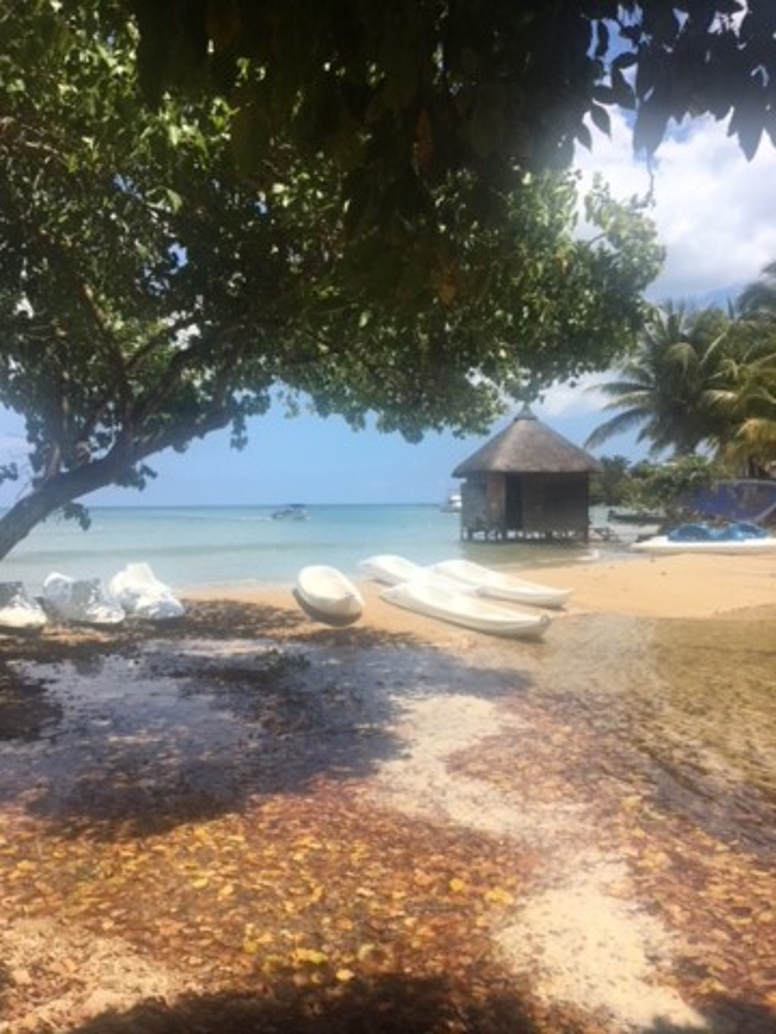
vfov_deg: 61.7
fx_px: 867
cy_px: 517
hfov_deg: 48.2
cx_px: 388
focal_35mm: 29
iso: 25
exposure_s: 1/1789
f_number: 2.2
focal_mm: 4.15
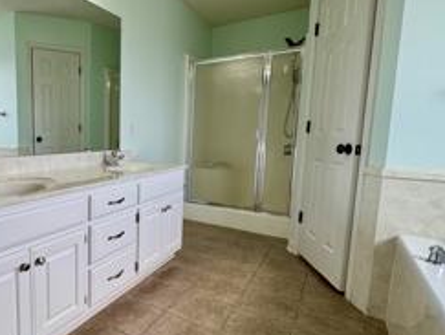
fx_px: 296
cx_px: 110
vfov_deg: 59.0
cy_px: 168
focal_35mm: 23
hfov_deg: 68.9
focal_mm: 2.22
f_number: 2.2
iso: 64
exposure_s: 1/120
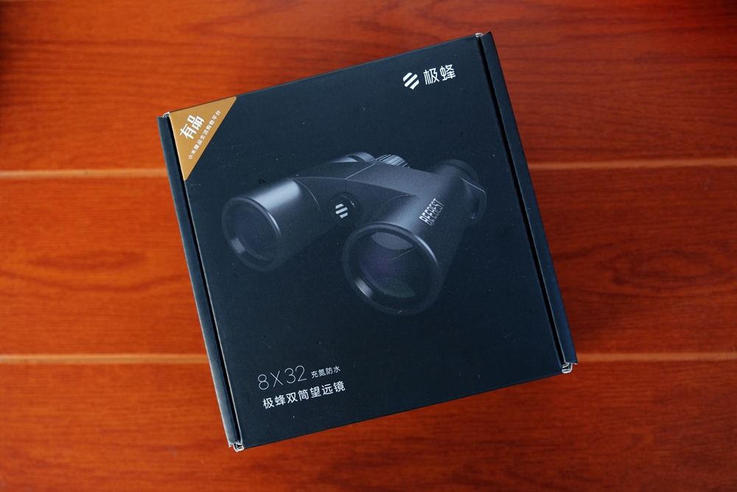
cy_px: 246
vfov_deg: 30.5
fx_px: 901
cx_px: 368
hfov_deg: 44.5
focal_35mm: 44
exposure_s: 1/56
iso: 640
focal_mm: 29.2
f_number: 2.8
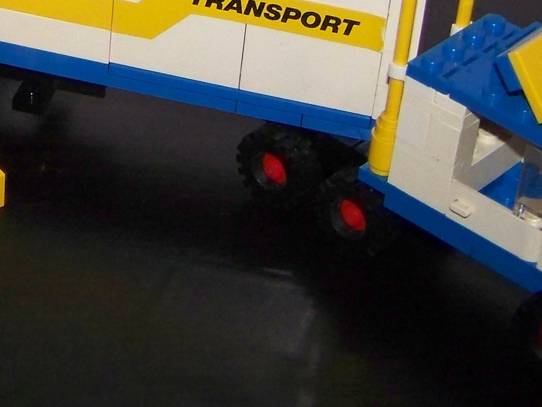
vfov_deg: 12.3
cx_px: -51
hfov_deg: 16.5
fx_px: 1817
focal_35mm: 116
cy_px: -177
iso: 200
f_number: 2.8
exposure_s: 1/30
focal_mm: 6.3
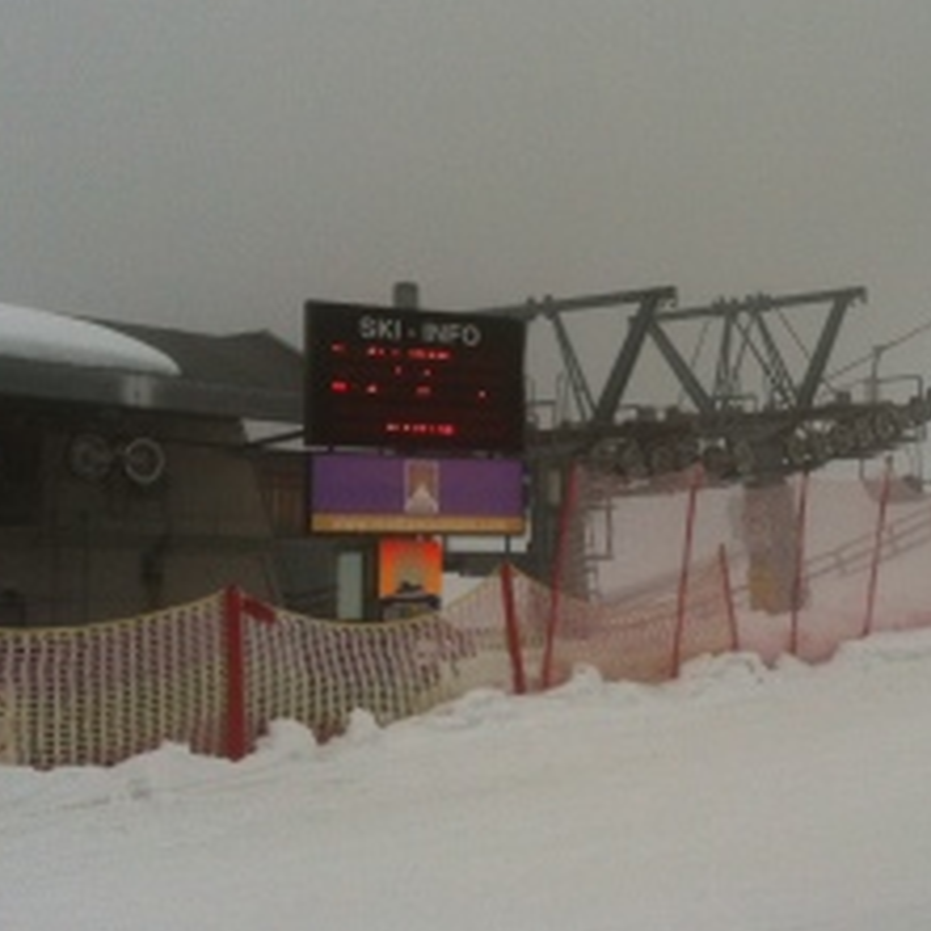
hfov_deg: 25.1
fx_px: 2039
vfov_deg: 25.7
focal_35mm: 67
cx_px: 813
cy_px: 407
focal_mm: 3.85
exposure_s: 1/914
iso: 80
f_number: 2.8
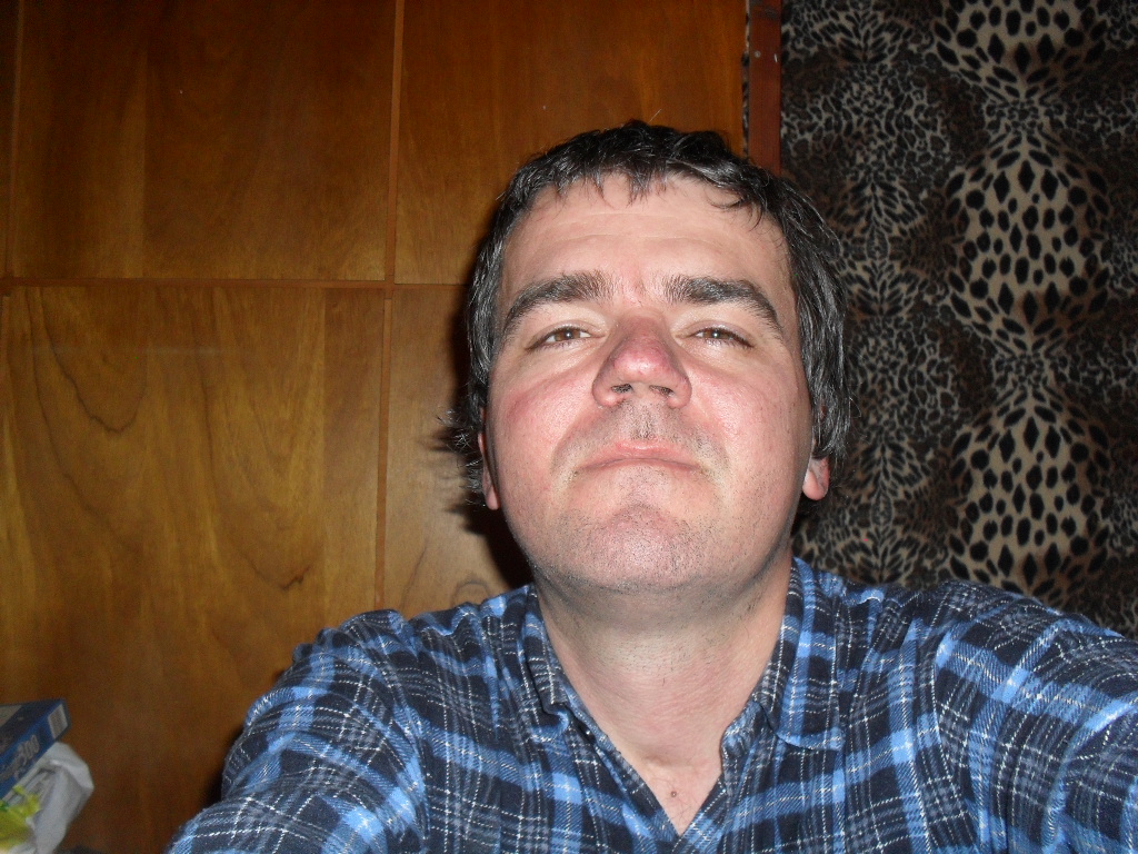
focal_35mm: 35
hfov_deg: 52.6
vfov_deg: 40.7
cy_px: 427
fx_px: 1151
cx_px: 569
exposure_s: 1/45
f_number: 3.2
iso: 200
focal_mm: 6.3
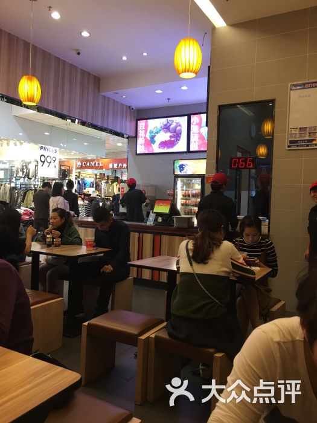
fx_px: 354
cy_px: 212
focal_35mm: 29
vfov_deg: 61.7
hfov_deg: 48.2
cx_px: 158
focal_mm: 4.15
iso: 50
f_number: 2.2
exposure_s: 1/17
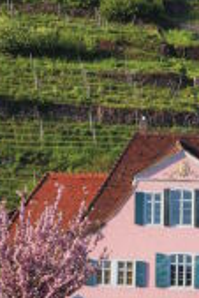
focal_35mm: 176
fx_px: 1456
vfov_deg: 11.5
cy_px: 311
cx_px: 158
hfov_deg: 7.8
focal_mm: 44
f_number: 10
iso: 100
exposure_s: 1/125
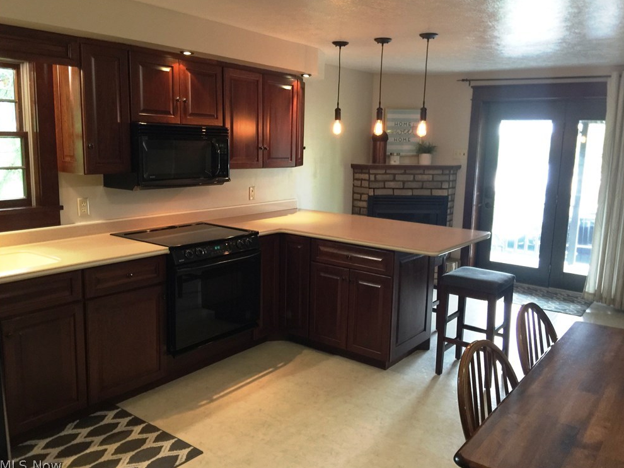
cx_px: 319
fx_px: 541
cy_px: 234
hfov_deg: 60.0
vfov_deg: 46.8
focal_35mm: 30
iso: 100
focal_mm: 4.15
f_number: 2.2
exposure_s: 1/15
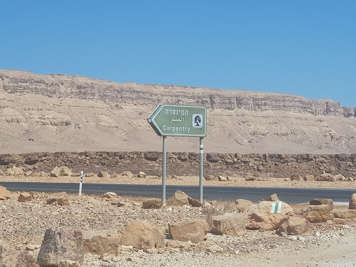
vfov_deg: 28.0
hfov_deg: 36.8
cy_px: 134
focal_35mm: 52
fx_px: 535
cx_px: 178
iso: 25
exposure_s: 1/904
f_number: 2.4
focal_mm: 6
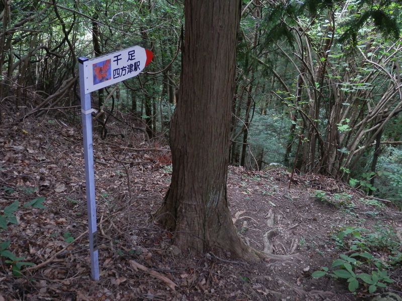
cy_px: 150
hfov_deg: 46.8
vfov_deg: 36.0
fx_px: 465
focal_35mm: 40
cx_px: 201
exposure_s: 1/25
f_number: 3.7
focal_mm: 7.3
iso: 200
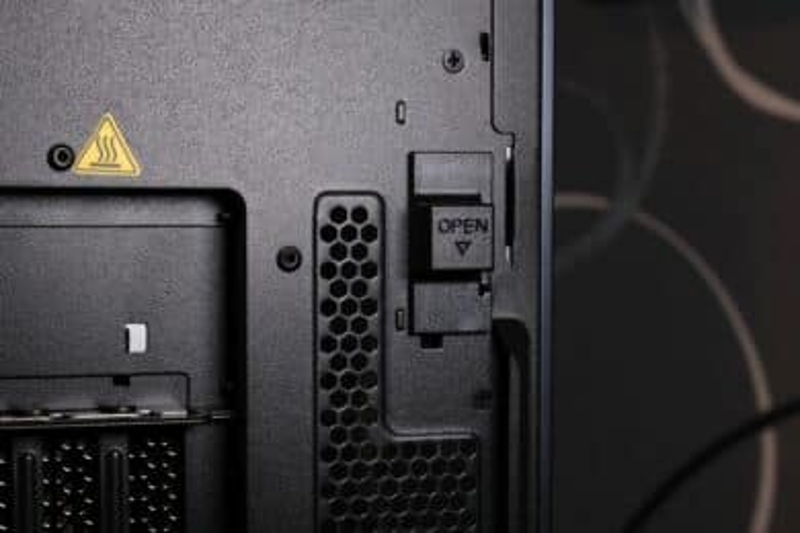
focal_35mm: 73
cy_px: 266
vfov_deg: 18.7
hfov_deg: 27.7
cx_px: 400
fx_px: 1622
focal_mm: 48.5
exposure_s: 1/75
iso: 1250
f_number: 8
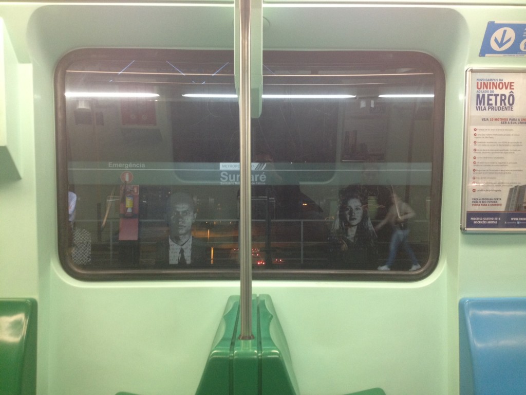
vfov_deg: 40.7
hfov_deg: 52.6
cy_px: 198
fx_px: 532
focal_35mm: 35
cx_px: 263
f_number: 2.4
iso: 160
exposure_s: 1/20
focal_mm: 4.28
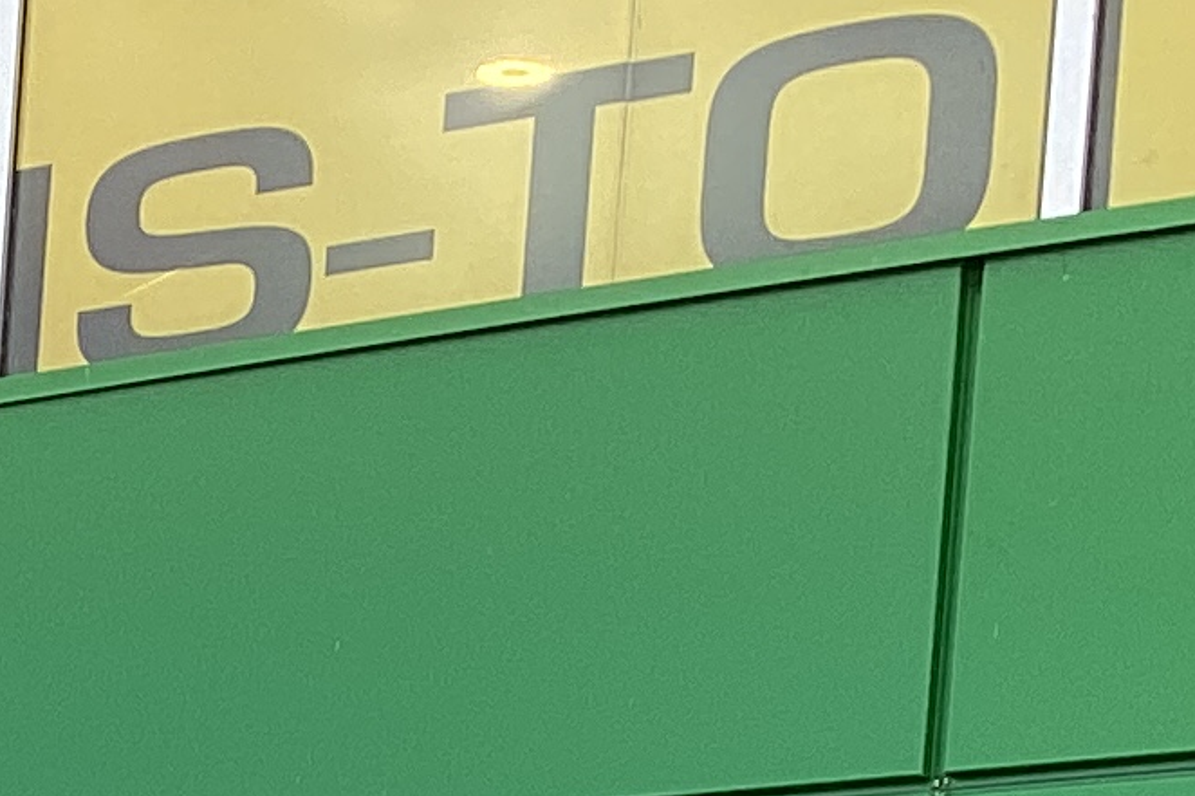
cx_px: -588
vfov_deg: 7.9
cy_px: 2061
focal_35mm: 159
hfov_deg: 12.3
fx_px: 5276
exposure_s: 1/186
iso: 25
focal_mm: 3.3
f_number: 2.4
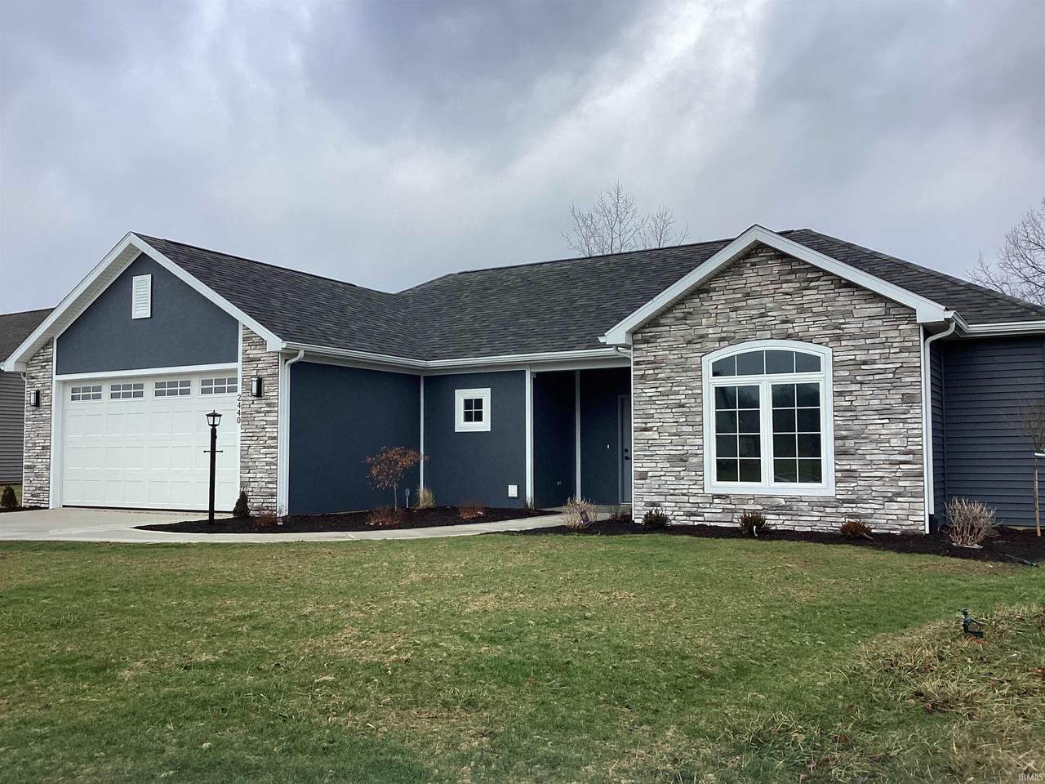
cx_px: 522
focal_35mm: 31
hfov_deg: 58.4
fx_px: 936
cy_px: 392
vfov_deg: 45.4
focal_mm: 3.3
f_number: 2.4
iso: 25
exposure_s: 1/360
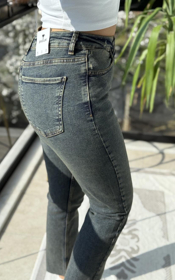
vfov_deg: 39.6
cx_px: 72
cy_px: 140
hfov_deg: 25.3
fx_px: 389
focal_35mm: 51
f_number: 1.78
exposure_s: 1/1264
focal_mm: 6.76
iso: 80
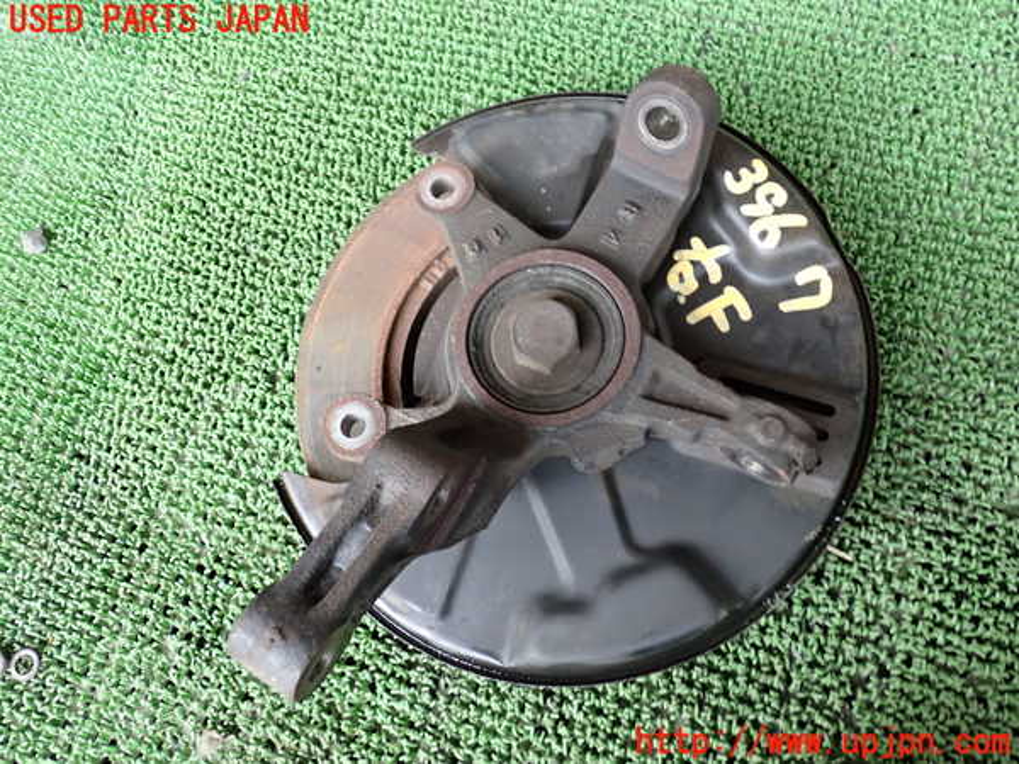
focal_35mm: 30
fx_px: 883
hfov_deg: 60.0
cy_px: 382
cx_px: 510
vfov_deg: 46.8
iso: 200
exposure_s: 1/30
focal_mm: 5.4
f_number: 2.3
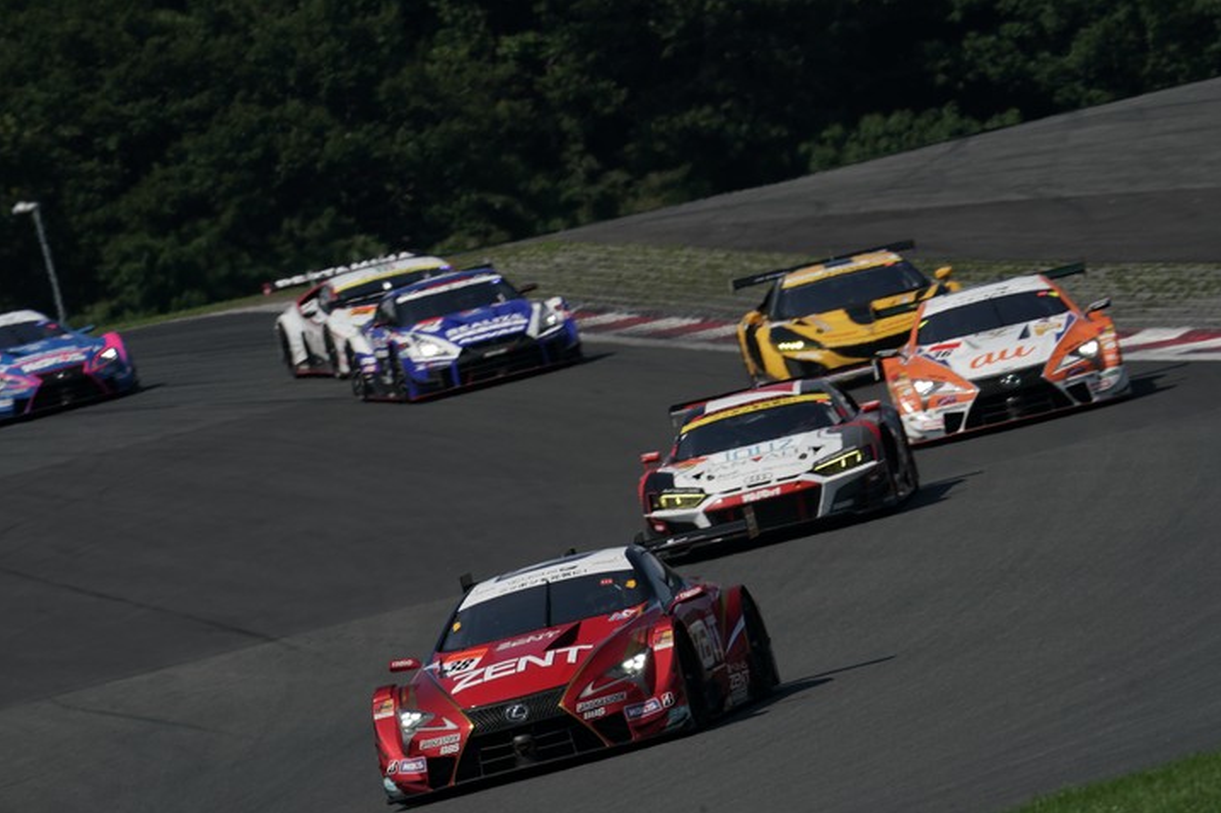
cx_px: 610
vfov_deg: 2.7
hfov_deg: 4.1
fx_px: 17055
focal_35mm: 503
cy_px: 406
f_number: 14
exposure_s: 1/500
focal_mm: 500
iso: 200
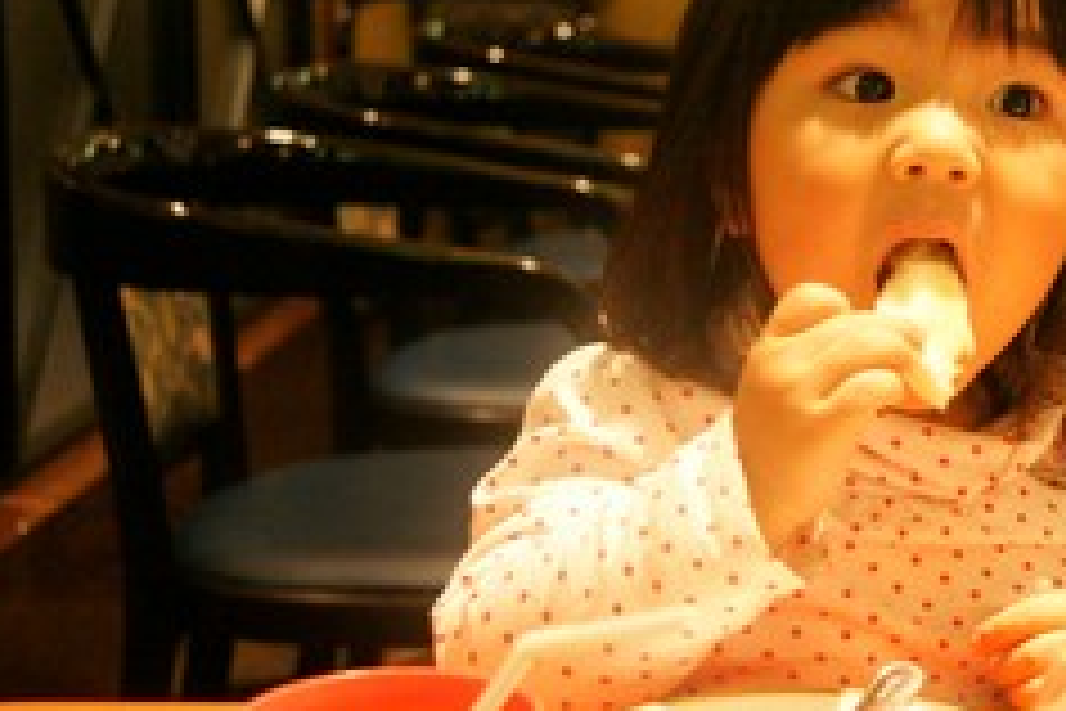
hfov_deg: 21.6
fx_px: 2750
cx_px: 895
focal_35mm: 93
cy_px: 227
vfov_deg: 14.7
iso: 3200
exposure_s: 1/10
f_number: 5
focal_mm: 35
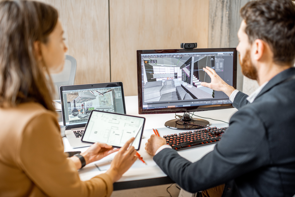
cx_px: 148
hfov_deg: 54.4
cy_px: 98
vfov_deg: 37.9
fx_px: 287
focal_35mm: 35
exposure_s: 1/160
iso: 500
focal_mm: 35
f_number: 2.2
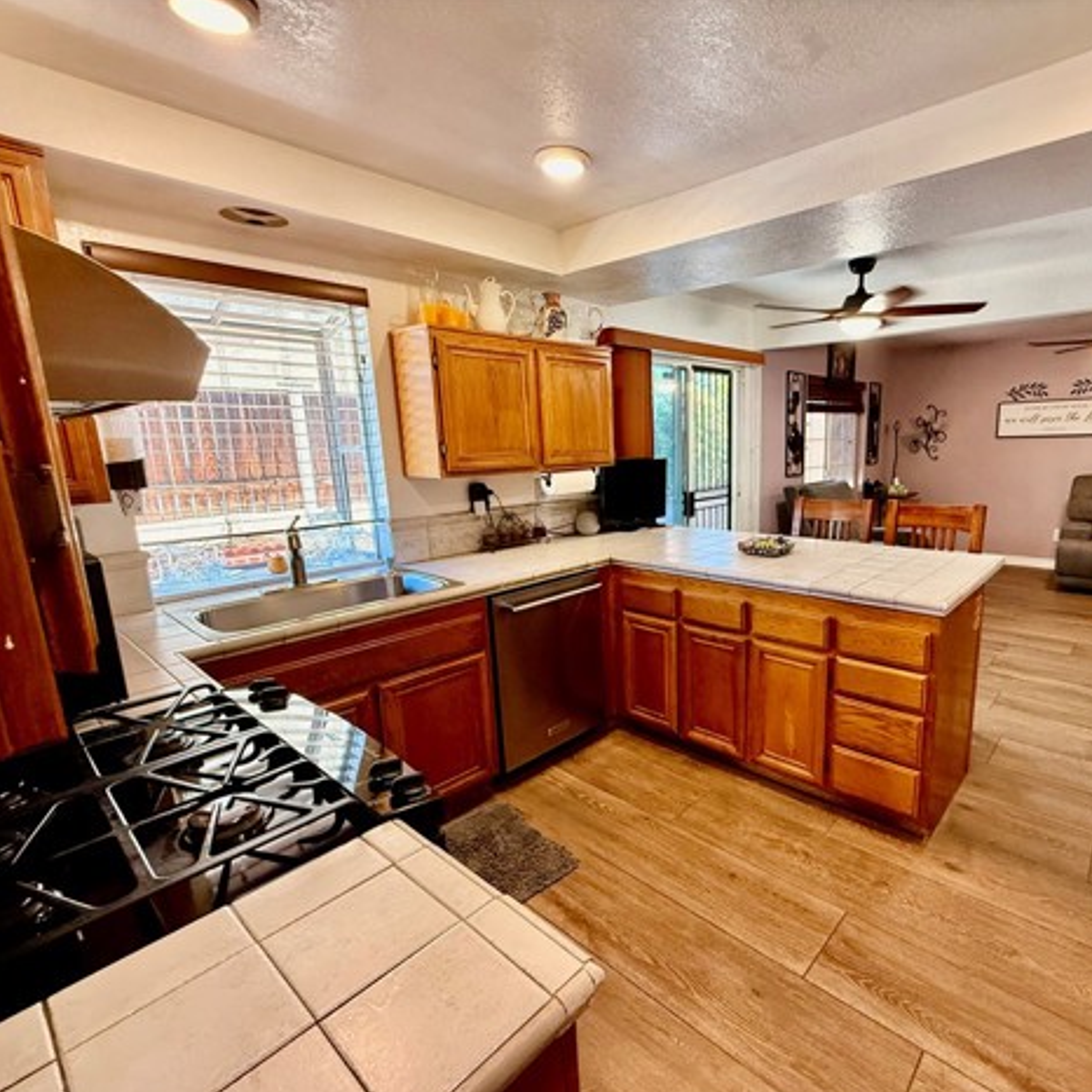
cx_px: 673
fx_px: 607
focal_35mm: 17
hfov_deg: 82.6
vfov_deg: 84.0
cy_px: 558
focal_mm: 2.22
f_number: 2.2
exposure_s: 1/63
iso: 320
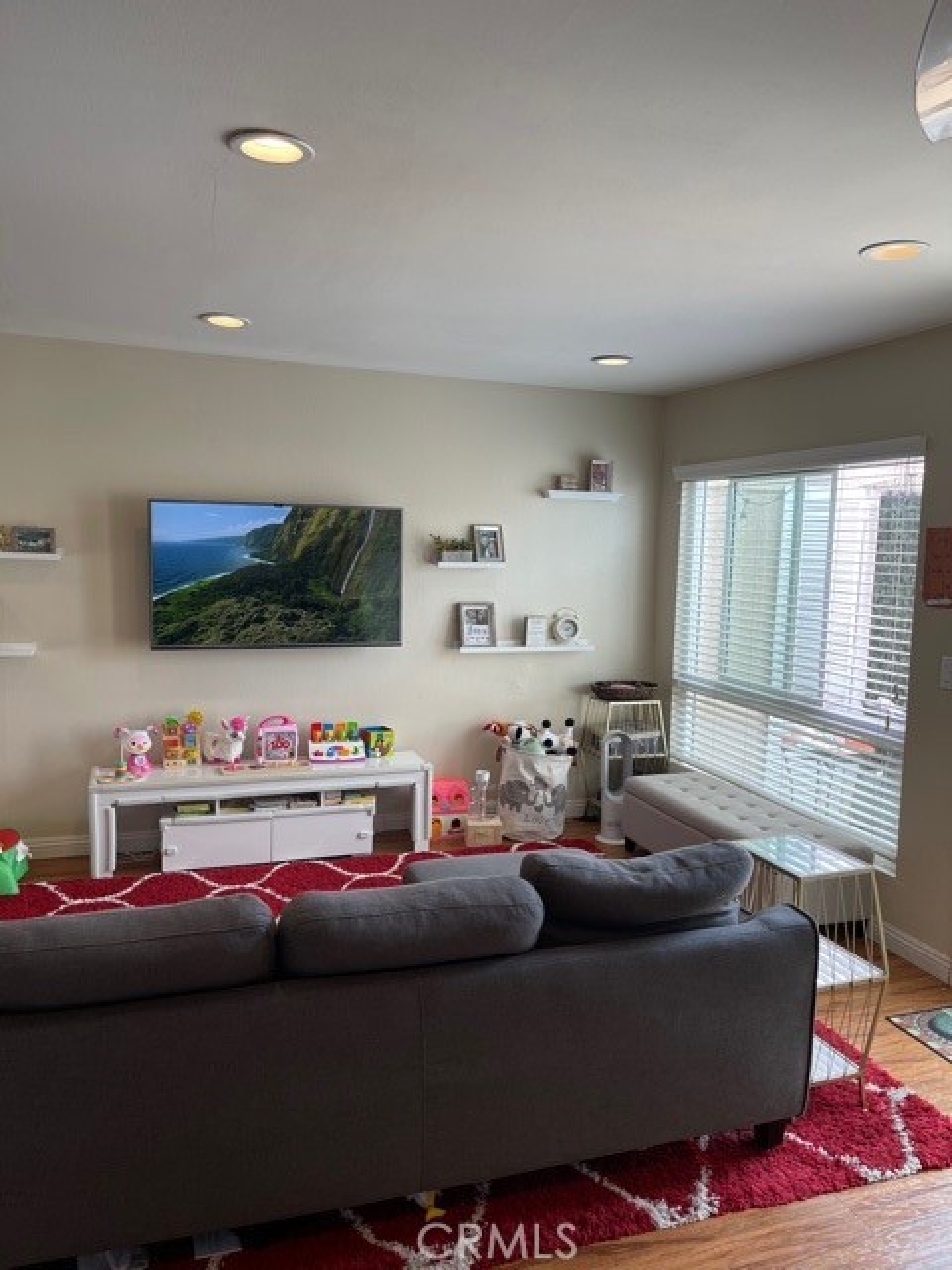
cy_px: 635
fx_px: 953
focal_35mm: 26
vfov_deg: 67.3
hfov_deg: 53.1
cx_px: 476
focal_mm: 5.1
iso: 80
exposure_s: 1/120
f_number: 1.6
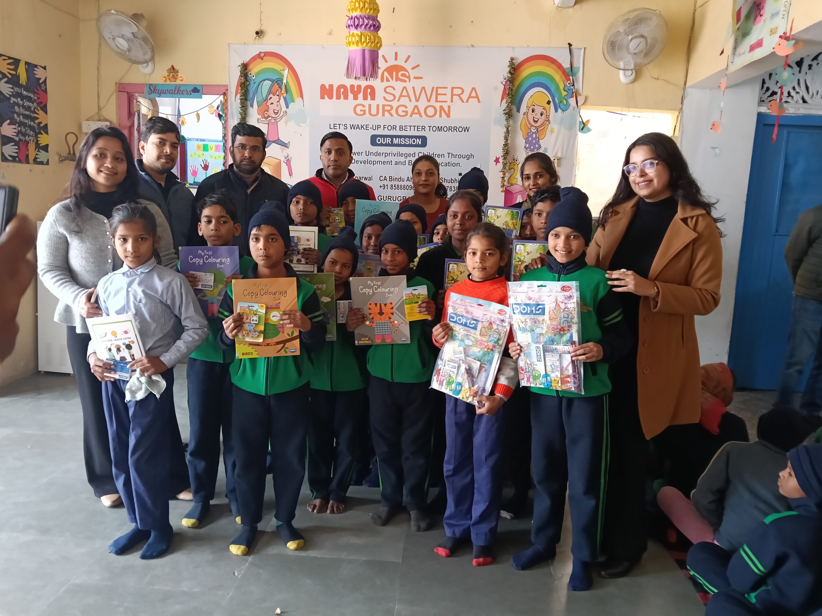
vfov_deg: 51.4
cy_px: 308
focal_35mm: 27
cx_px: 411
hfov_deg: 65.3
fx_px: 641
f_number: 1.8
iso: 500
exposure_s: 1/33.3
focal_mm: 3.98
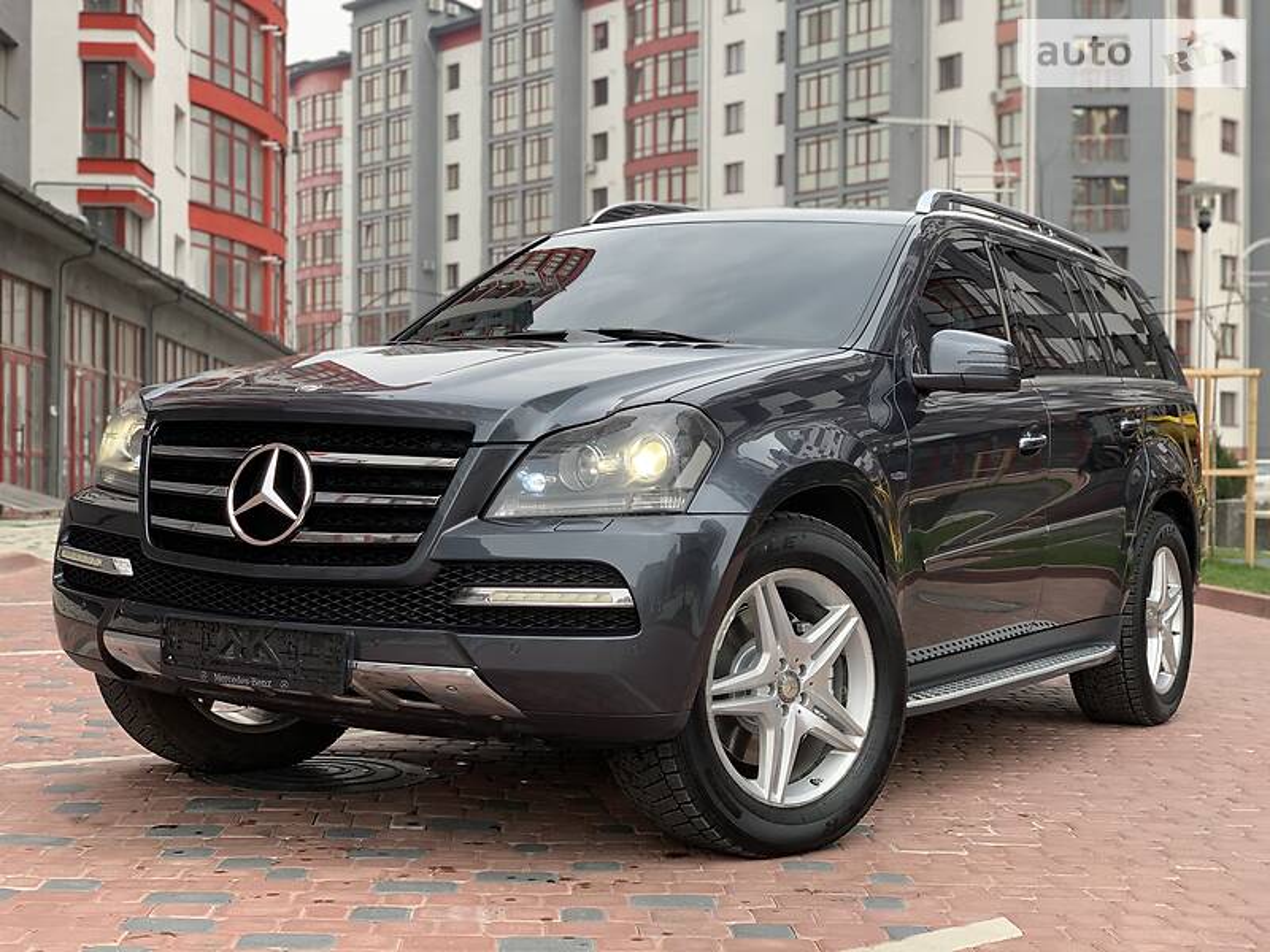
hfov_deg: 36.8
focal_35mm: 52
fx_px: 1908
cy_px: 476
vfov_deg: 28.0
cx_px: 635
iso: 16
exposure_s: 1/122
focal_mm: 6
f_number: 2.4
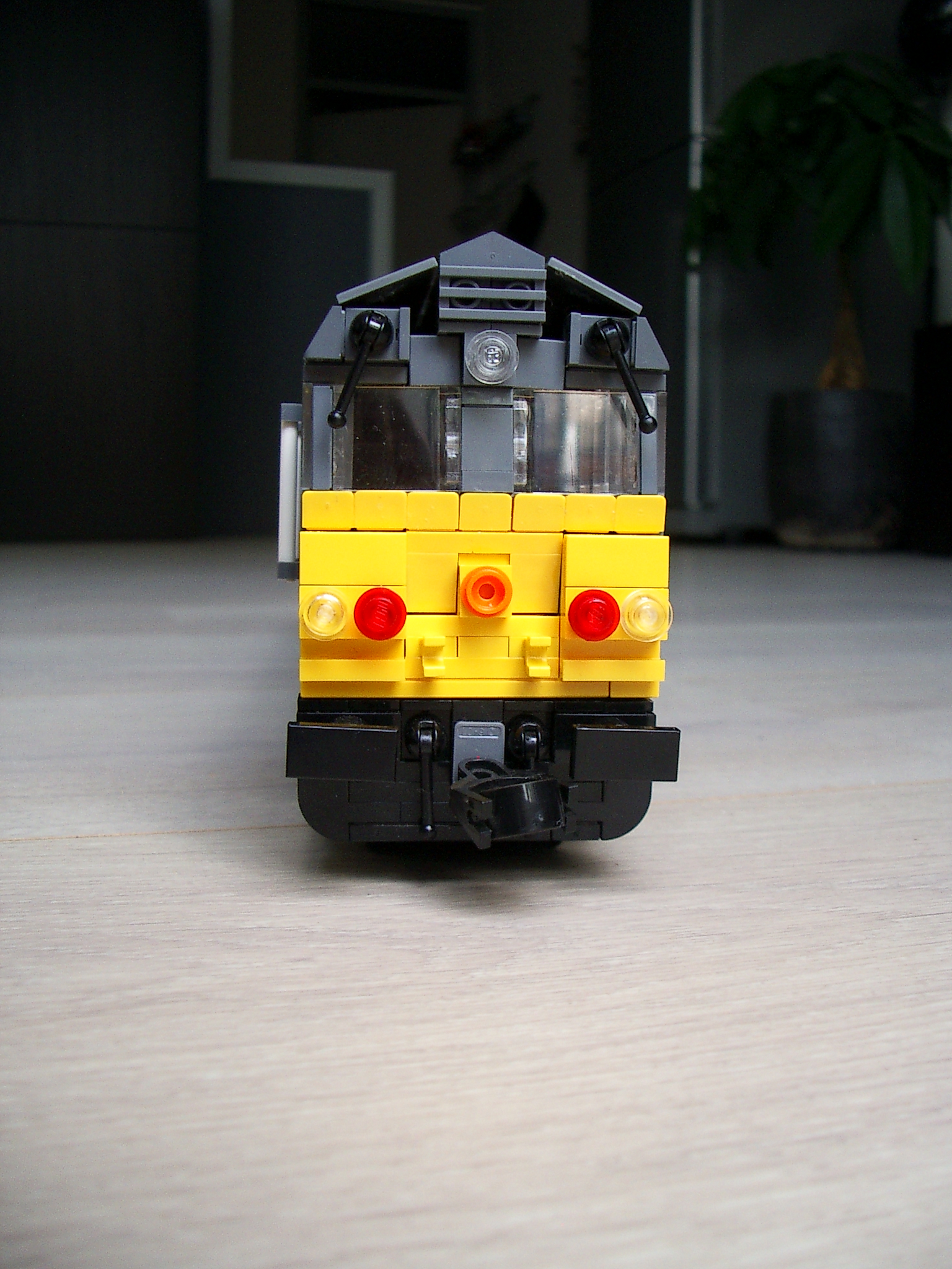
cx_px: 476
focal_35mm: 35
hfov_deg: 40.7
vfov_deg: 52.6
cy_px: 634
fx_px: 1283
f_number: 2.6
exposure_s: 1/60
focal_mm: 5.8
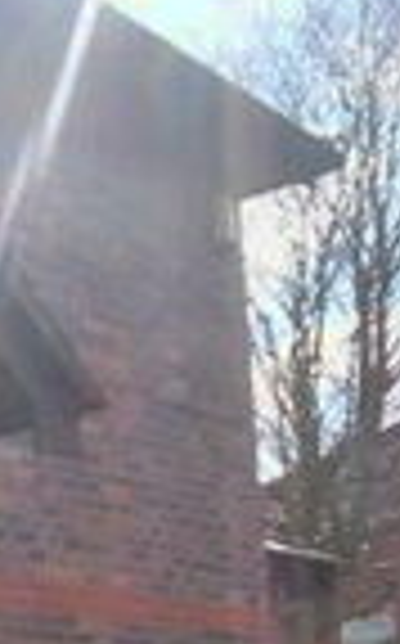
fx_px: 1312
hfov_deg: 12.2
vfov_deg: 25.6
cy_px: 703
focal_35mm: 75
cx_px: -665
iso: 450
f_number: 8
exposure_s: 1/500
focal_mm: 10
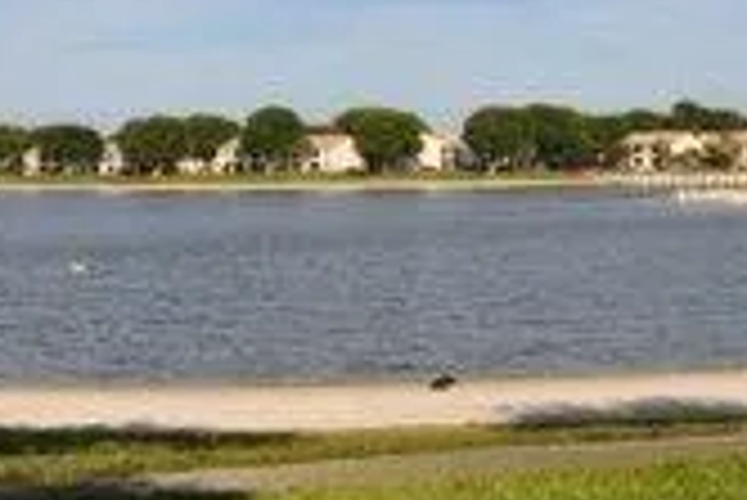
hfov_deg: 25.9
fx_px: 1620
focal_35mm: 78
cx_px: 472
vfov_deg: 17.5
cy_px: 214
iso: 640
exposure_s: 1/320
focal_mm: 18
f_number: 18
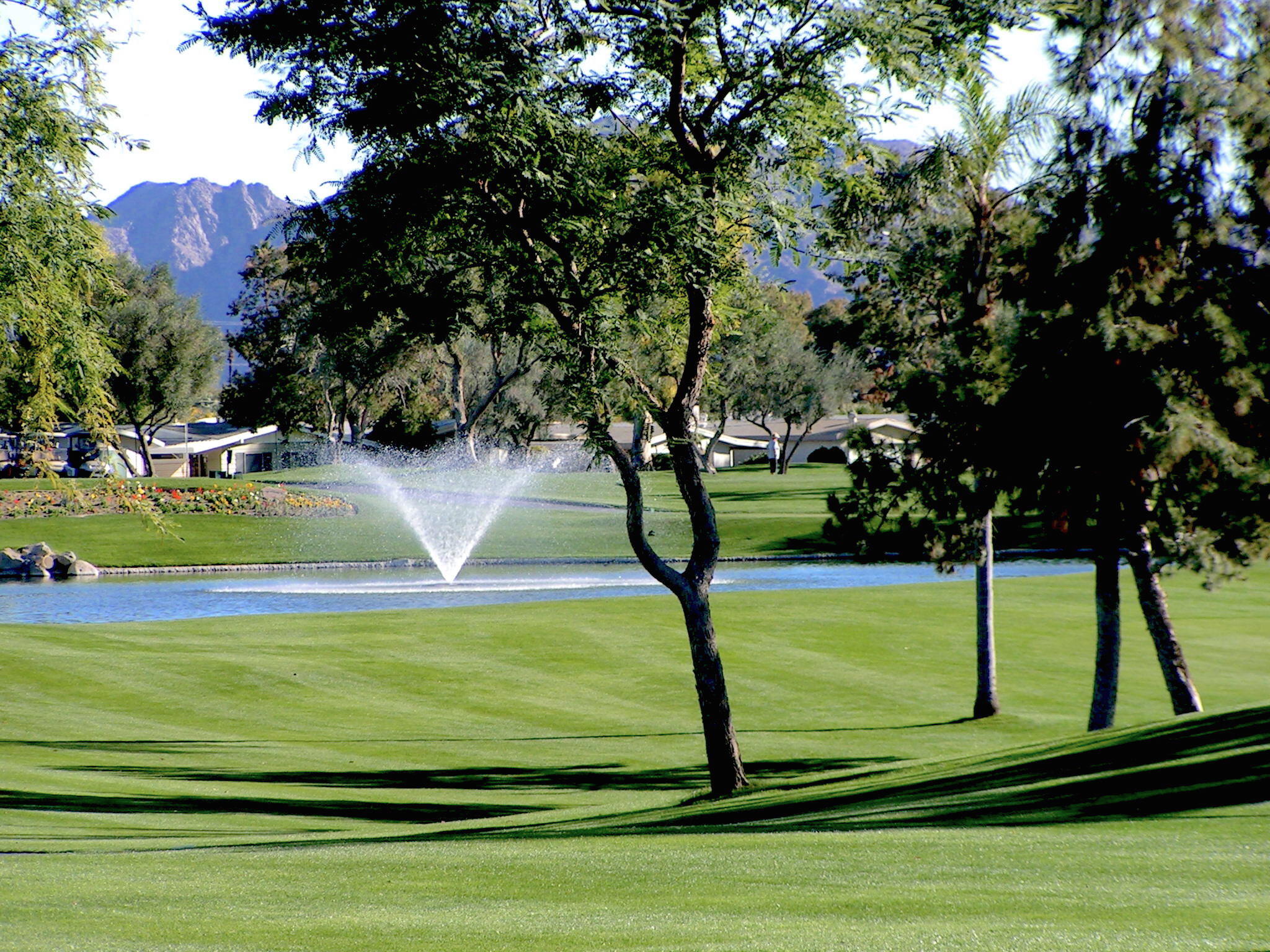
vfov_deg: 6.3
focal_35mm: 236
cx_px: 635
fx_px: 8658
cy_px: 476
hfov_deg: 8.4
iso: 50
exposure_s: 1/320
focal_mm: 36.1
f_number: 4.5
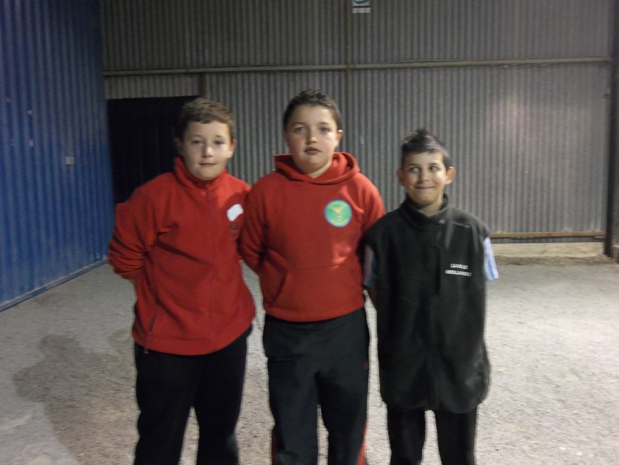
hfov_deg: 50.1
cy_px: 232
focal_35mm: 37
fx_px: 662
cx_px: 310
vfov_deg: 38.7
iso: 320
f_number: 4
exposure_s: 1/8
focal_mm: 6.6
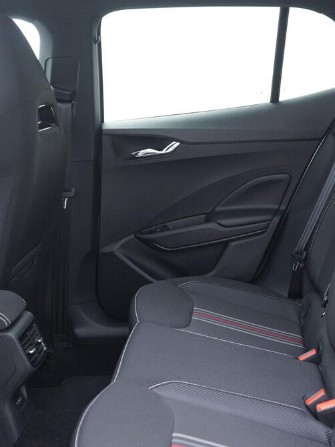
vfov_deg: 36.2
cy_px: 225
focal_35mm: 53
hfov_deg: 27.5
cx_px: 192
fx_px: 684
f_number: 2.8
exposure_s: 1/40
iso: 640
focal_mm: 24
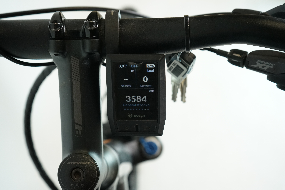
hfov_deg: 45.4
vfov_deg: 31.2
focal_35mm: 43
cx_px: 142
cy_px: 95
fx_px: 340
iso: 2000
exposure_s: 1/200
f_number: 5.6
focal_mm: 43
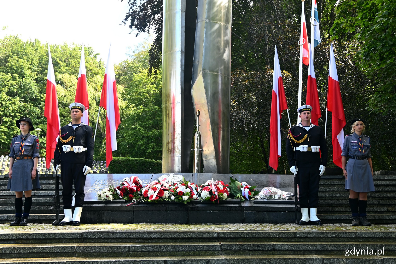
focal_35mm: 39
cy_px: 132
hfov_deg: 49.5
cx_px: 198
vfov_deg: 34.2
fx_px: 429
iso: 100
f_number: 4
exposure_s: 1/125
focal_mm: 26
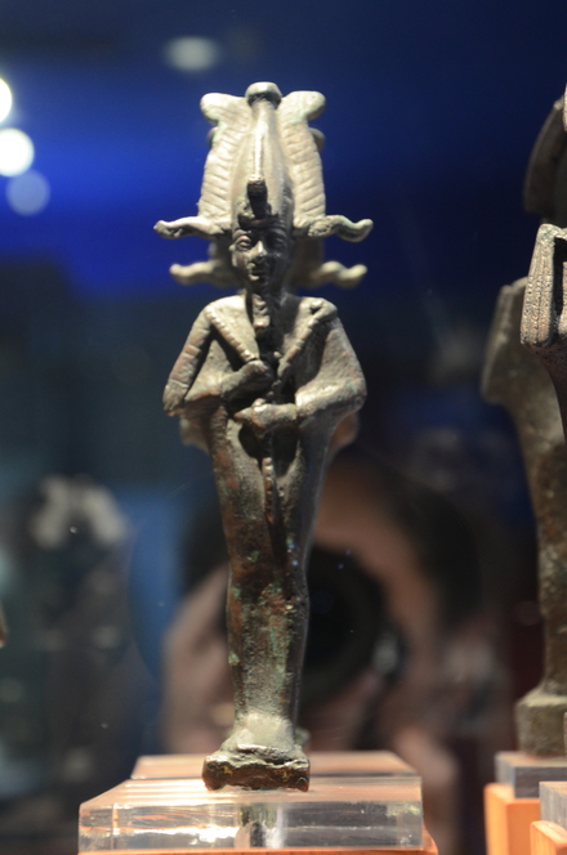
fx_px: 2064
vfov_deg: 23.4
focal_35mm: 87
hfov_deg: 15.6
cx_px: 284
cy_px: 428
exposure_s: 1/13
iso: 1000
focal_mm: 58
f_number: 5
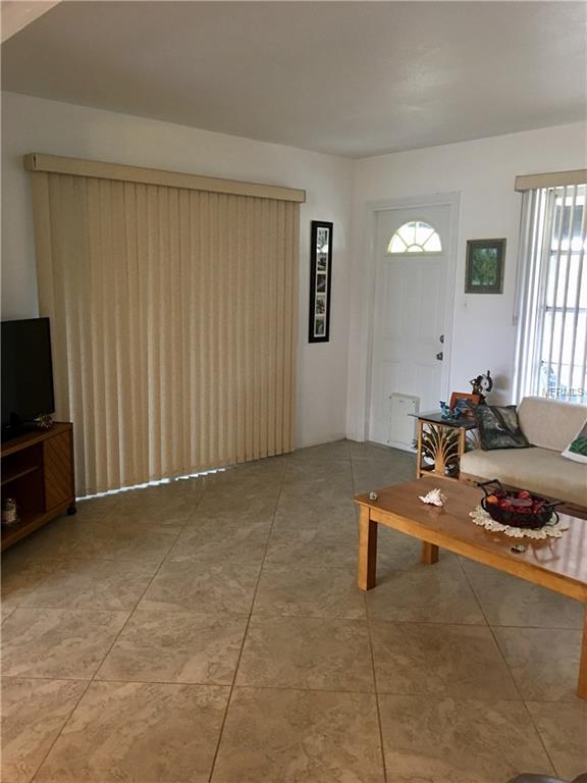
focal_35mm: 29
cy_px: 392
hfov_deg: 48.2
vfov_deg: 61.7
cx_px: 294
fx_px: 656
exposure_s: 1/10
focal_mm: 4.15
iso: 100
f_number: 2.2
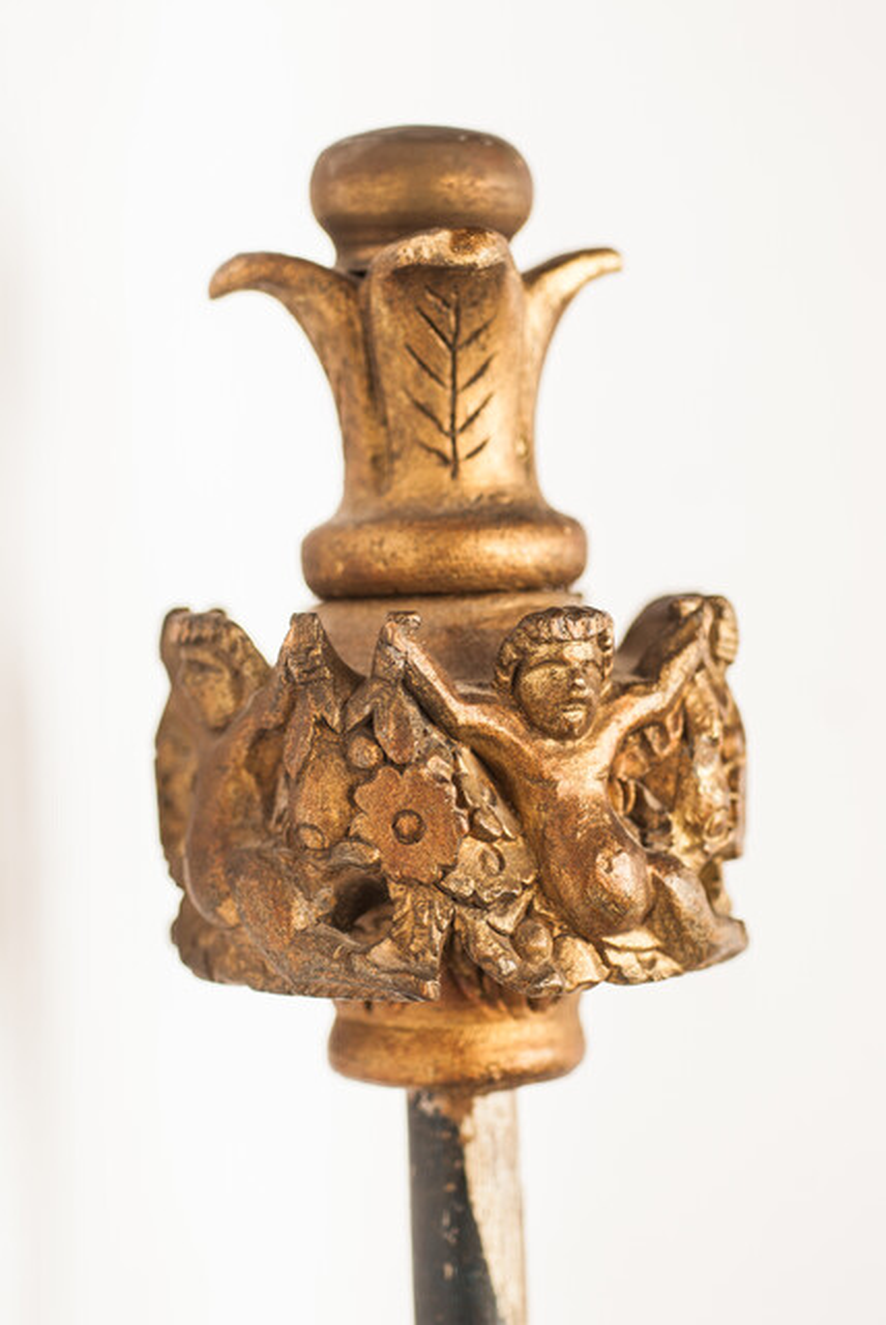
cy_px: 662
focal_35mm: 90
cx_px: 443
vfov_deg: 22.6
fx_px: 3315
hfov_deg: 15.2
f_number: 3.2
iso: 100
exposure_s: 1/8
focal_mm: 60
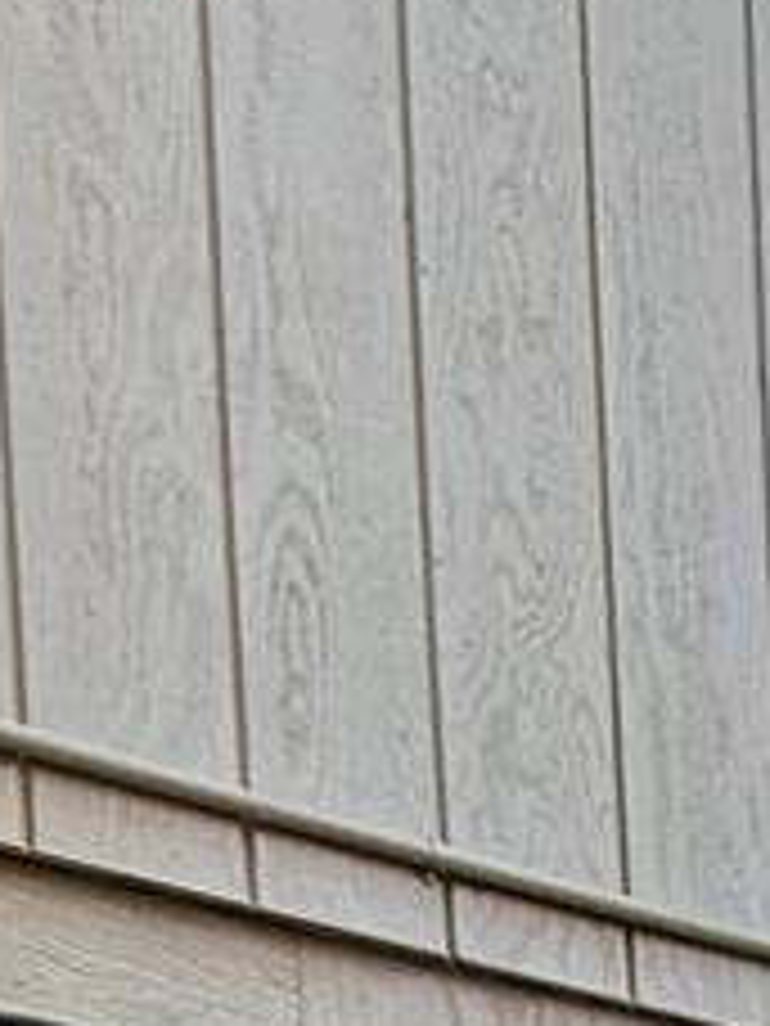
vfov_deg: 15.8
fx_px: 2729
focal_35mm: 92
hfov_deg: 15.3
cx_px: 1002
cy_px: 2156
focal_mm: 2.22
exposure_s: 1/342
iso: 64
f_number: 2.2
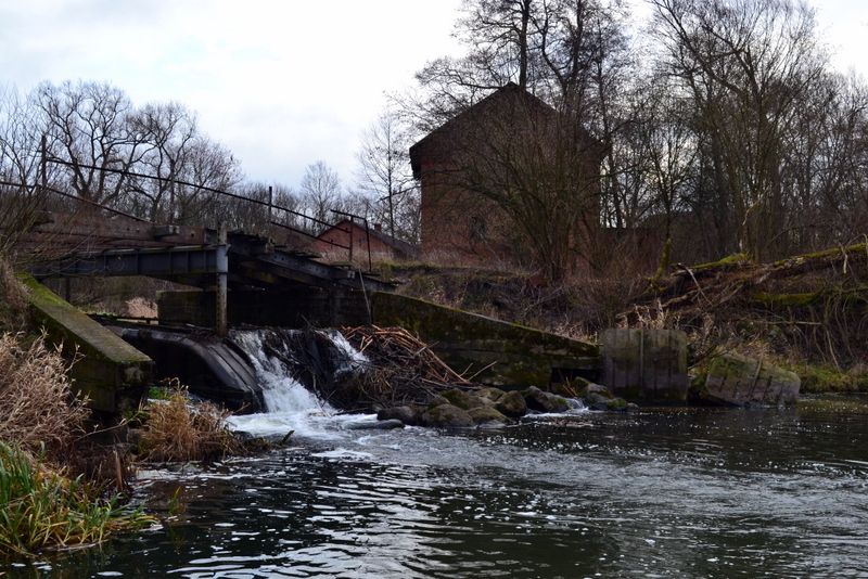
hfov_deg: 44.9
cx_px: 434
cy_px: 290
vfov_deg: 30.9
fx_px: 1049
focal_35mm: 44
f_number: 9
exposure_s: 1/125
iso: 400
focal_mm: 29
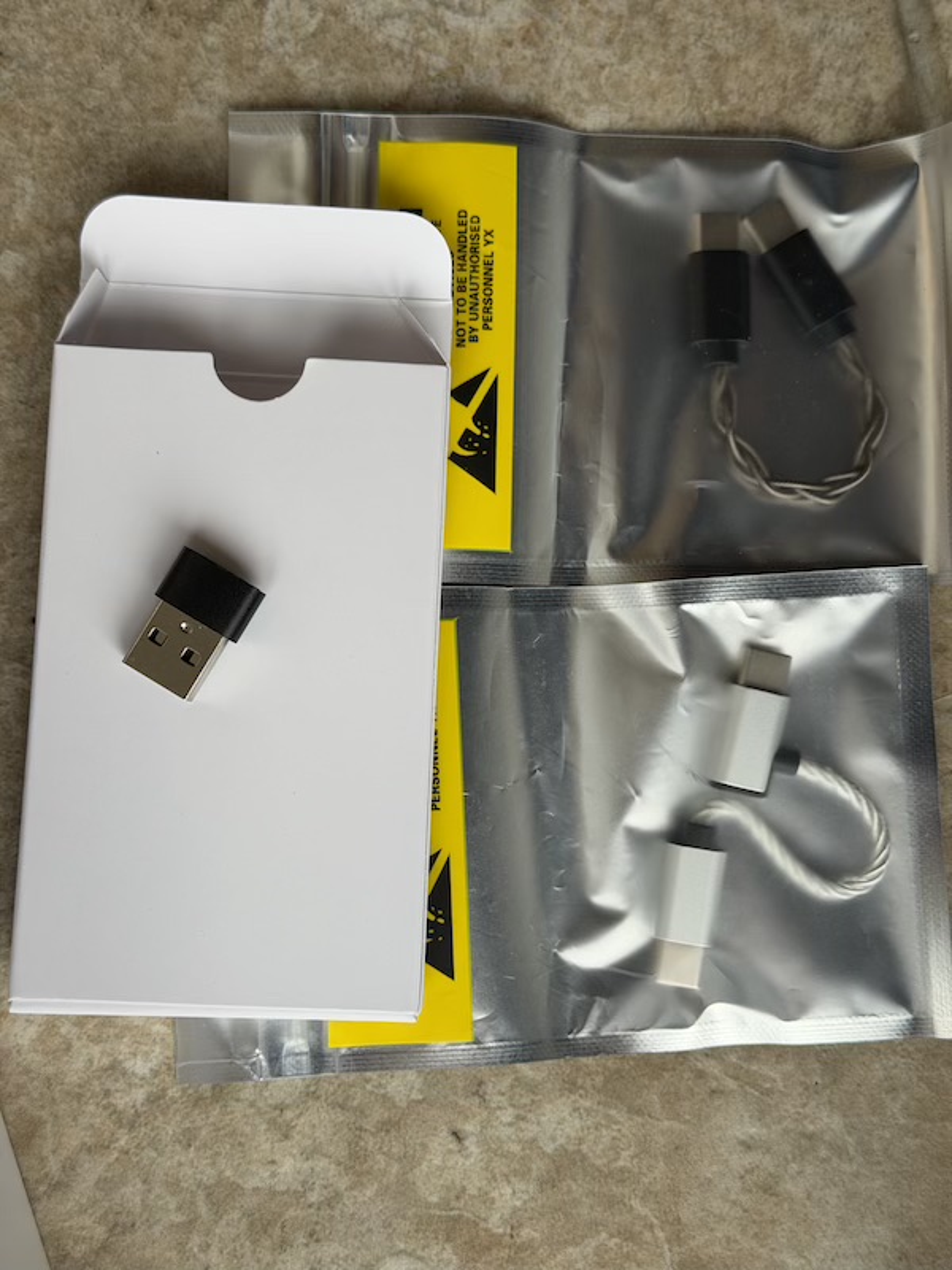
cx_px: 476
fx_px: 1760
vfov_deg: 39.7
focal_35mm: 48
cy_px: 635
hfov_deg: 30.3
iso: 64
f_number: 1.78
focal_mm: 6.76
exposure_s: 1/330
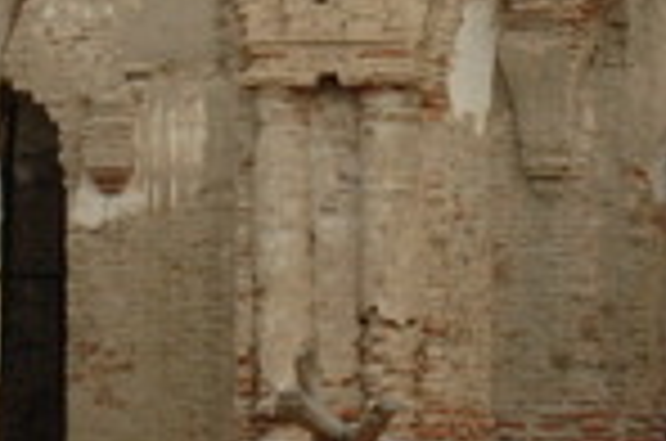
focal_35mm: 182
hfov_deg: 11.3
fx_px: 3360
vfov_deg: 7.5
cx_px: 526
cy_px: 106
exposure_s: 1/320
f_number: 9
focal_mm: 28
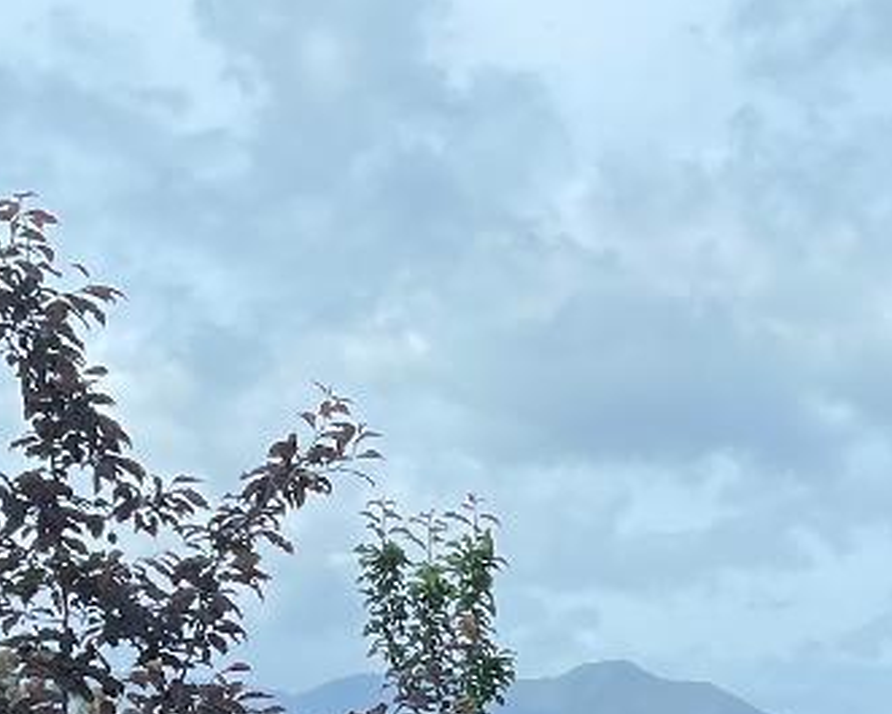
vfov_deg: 12.5
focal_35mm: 115
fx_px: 3037
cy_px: 1165
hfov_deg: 16.3
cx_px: 943
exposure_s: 1/2053
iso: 32
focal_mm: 4.2
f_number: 1.6
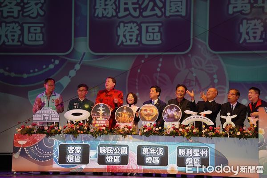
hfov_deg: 18.4
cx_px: 134
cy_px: 89
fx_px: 823
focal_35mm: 111
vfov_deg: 12.3
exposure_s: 1/160
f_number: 5
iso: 800
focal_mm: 111
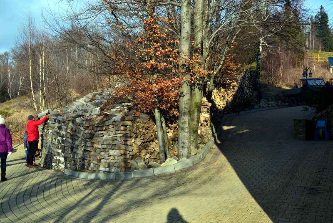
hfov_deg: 53.1
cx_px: 166
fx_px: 333
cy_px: 112
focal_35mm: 36
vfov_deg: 36.9
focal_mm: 24
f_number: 10
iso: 400
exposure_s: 1/320
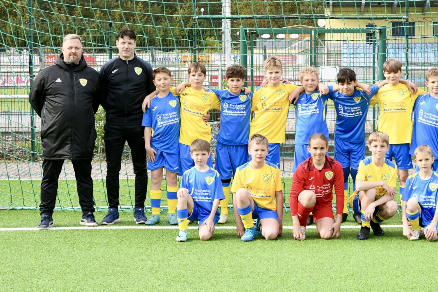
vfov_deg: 18.1
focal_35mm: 75
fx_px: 912
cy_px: 104
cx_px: 296
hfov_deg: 26.8
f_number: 11
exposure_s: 1/500
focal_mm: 50
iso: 2000
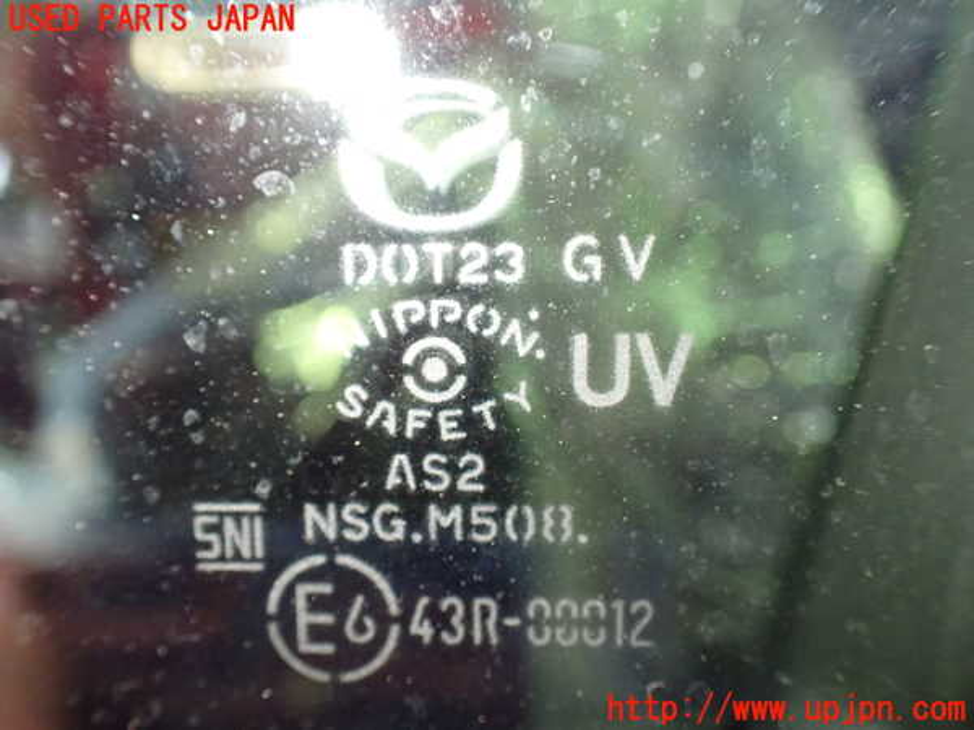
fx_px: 844
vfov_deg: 46.8
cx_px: 487
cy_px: 365
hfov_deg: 60.0
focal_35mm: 30
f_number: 2.3
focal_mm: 5.4
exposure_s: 1/50
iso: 800
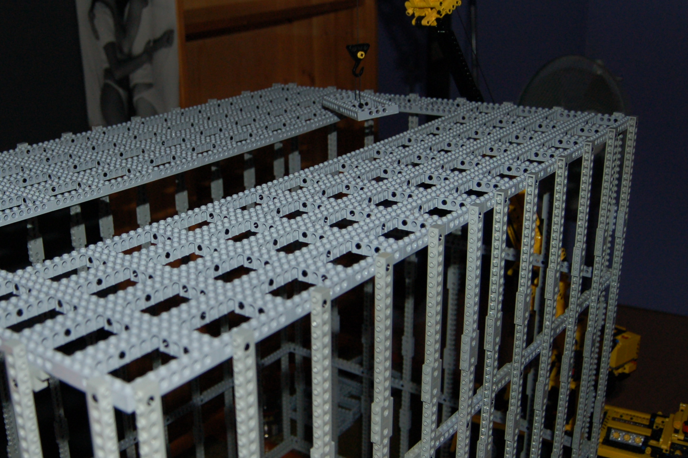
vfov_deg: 31.8
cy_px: 209
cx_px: 226
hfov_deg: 45.7
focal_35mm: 42
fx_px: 802
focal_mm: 18
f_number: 3.5
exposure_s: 1/60
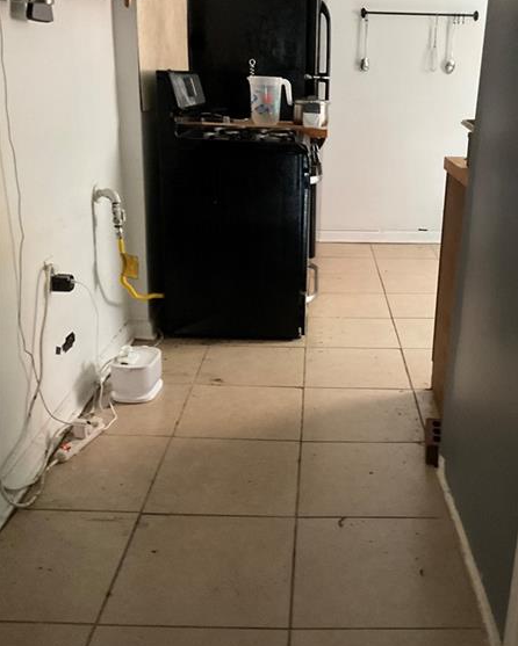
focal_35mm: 39
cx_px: 332
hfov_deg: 37.9
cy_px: 307
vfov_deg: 46.8
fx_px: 747
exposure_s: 1/30
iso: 400
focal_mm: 3
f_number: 1.8
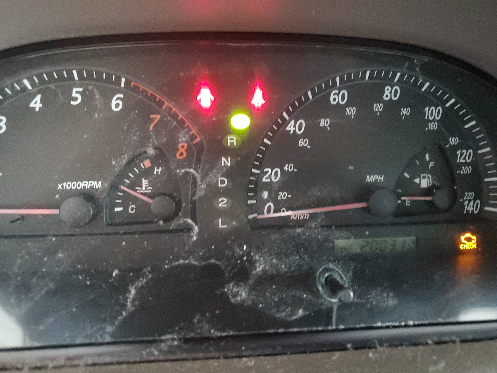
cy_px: 186
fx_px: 373
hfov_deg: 67.3
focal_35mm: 26
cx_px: 248
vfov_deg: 53.1
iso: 1012
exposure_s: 1/12
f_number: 1.5
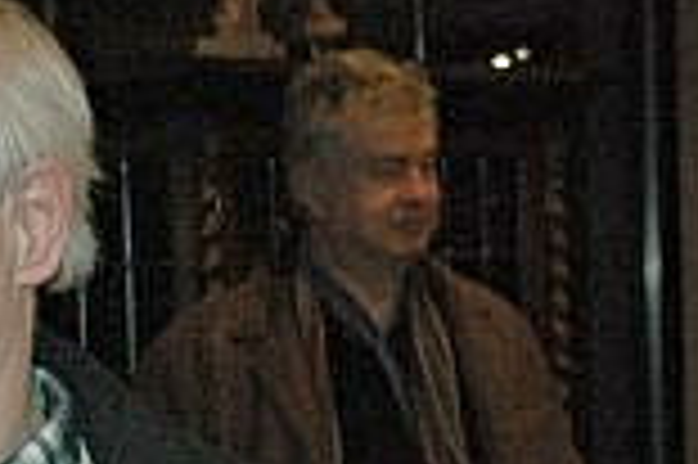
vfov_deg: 8.1
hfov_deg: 11.3
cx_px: -567
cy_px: 374
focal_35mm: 169
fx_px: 3272
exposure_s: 1/60
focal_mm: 29
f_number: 5
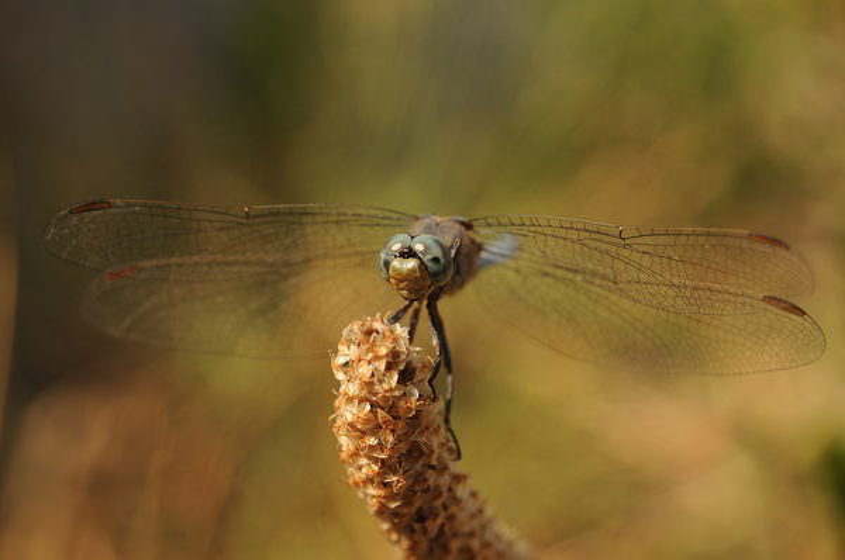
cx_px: 422
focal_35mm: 82
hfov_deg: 24.7
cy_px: 280
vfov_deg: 16.5
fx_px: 1933
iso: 200
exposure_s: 1/400
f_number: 7.1
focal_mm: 55
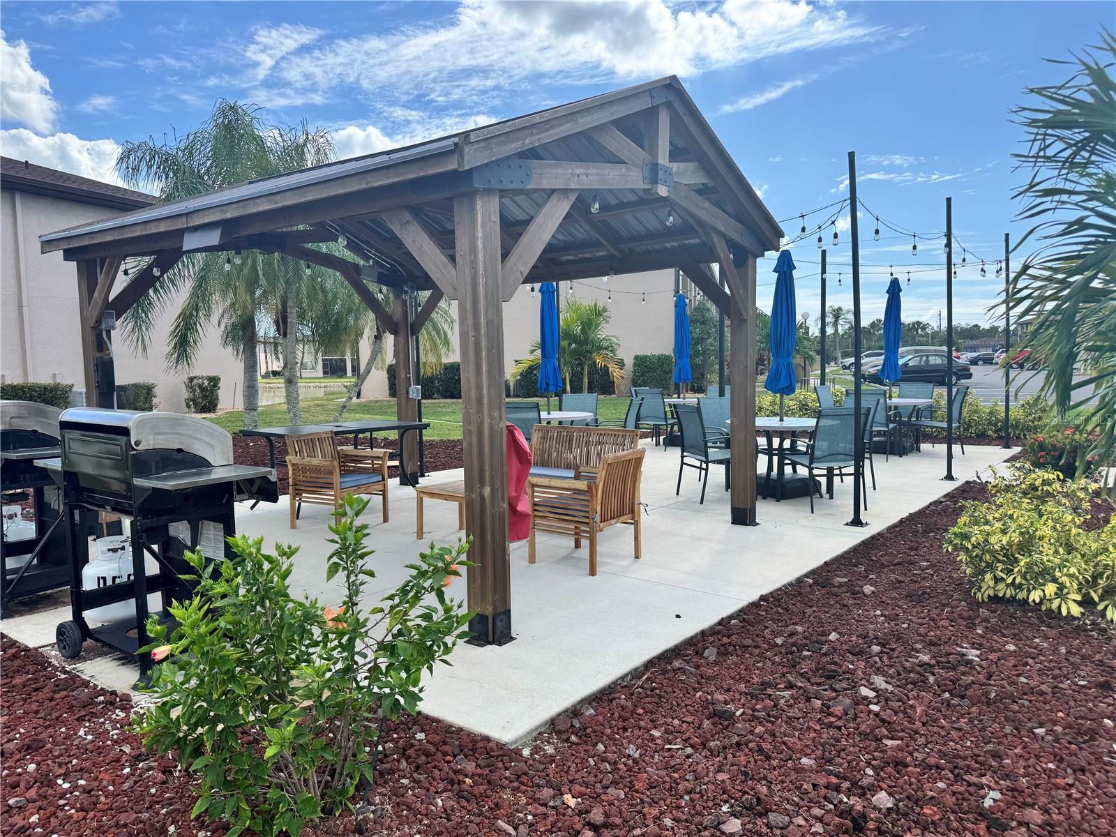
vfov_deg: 56.8
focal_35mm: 24
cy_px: 418
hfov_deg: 71.6
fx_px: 774
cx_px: 558
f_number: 1.78
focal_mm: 6.76
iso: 80
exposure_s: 1/2604
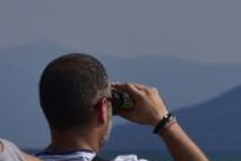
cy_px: 155
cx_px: 417
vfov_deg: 2.6
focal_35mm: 529
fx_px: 3544
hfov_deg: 3.9
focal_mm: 100
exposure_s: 1/640
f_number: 6.3
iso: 100
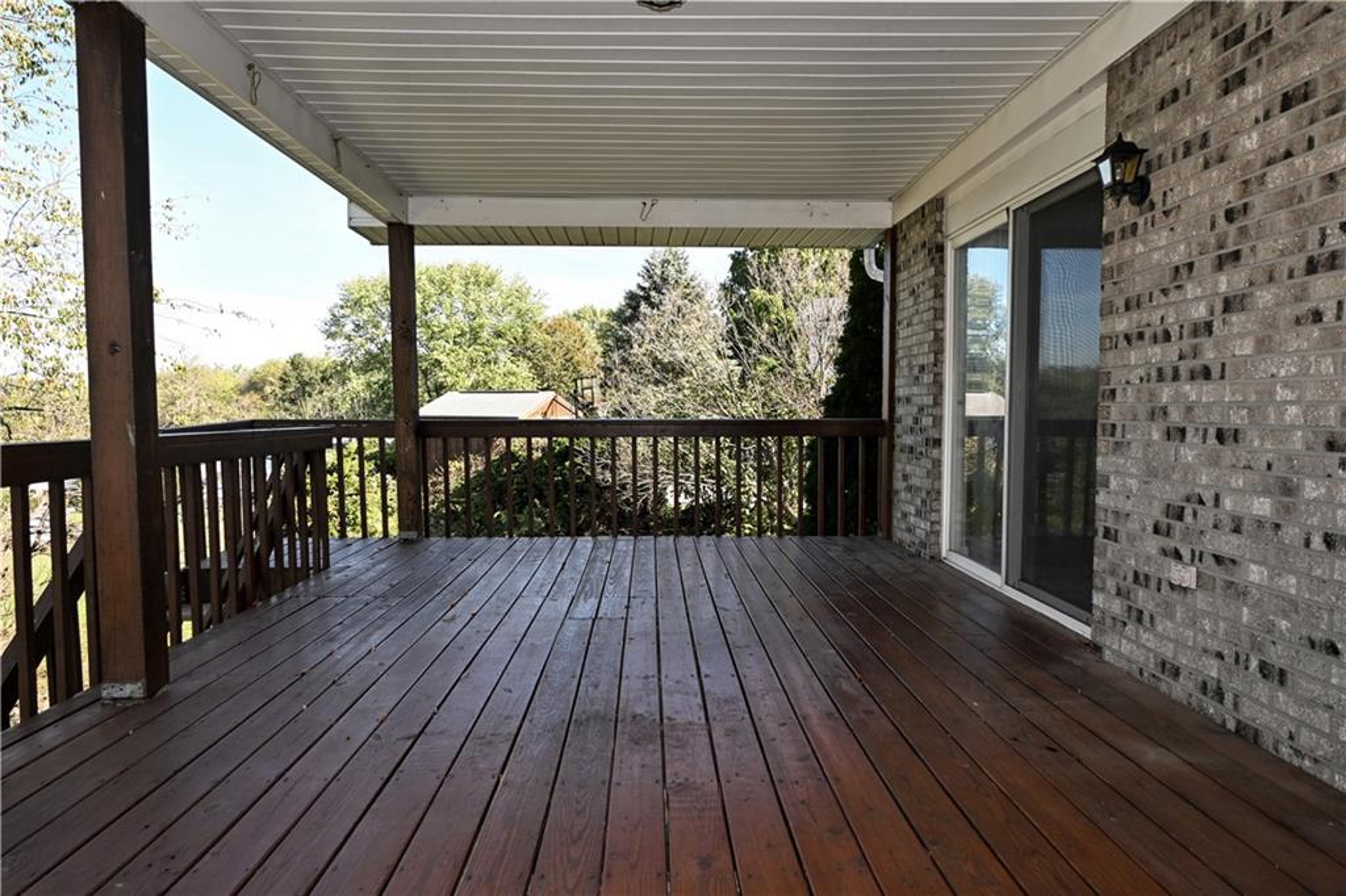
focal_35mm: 22
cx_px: 673
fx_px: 813
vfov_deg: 57.7
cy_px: 448
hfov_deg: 79.2
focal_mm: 14.5
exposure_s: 1/125
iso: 125
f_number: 5.6
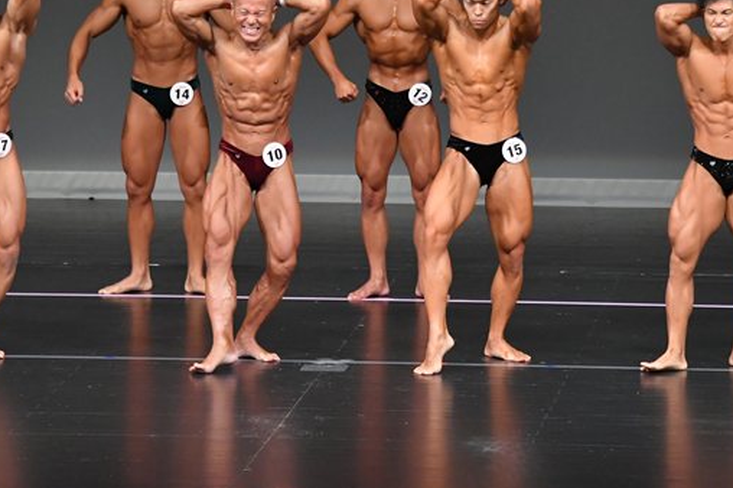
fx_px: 6735
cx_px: 357
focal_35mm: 331
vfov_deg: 4.1
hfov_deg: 6.2
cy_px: 131
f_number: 5.6
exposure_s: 1/400
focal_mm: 145
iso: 4000
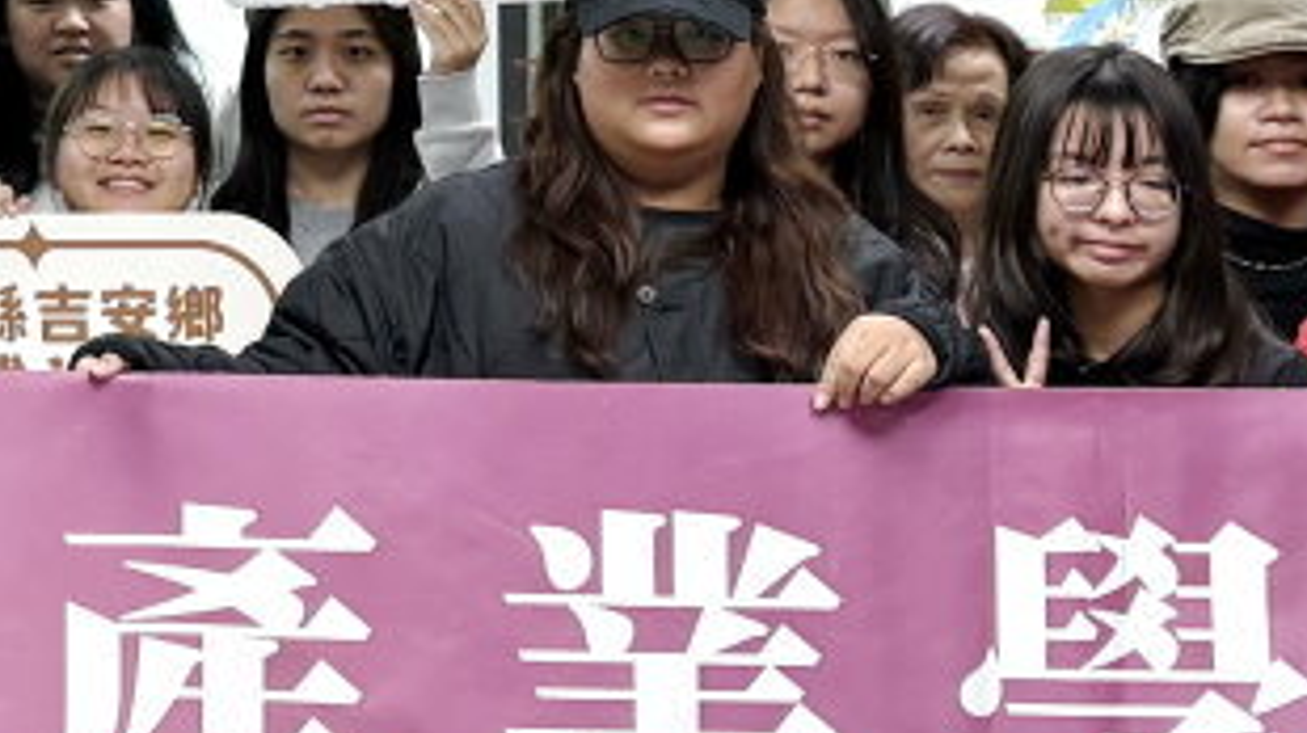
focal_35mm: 135
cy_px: -375
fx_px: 4676
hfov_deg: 15.1
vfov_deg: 8.8
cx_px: -466
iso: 100
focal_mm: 5.96
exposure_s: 1/60
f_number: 1.6
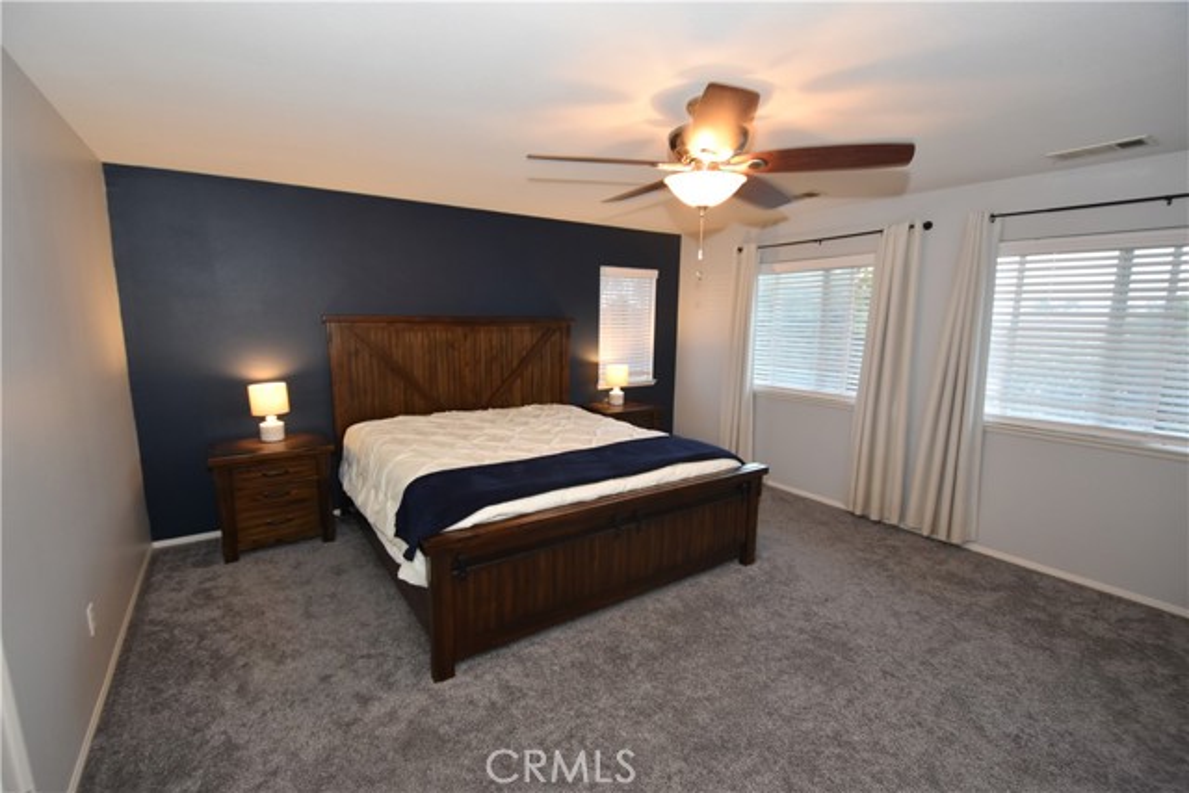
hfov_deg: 100.4
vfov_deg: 77.4
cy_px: 396
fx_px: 495
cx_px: 594
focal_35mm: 15
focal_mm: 10
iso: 800
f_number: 3.5
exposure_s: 1/60
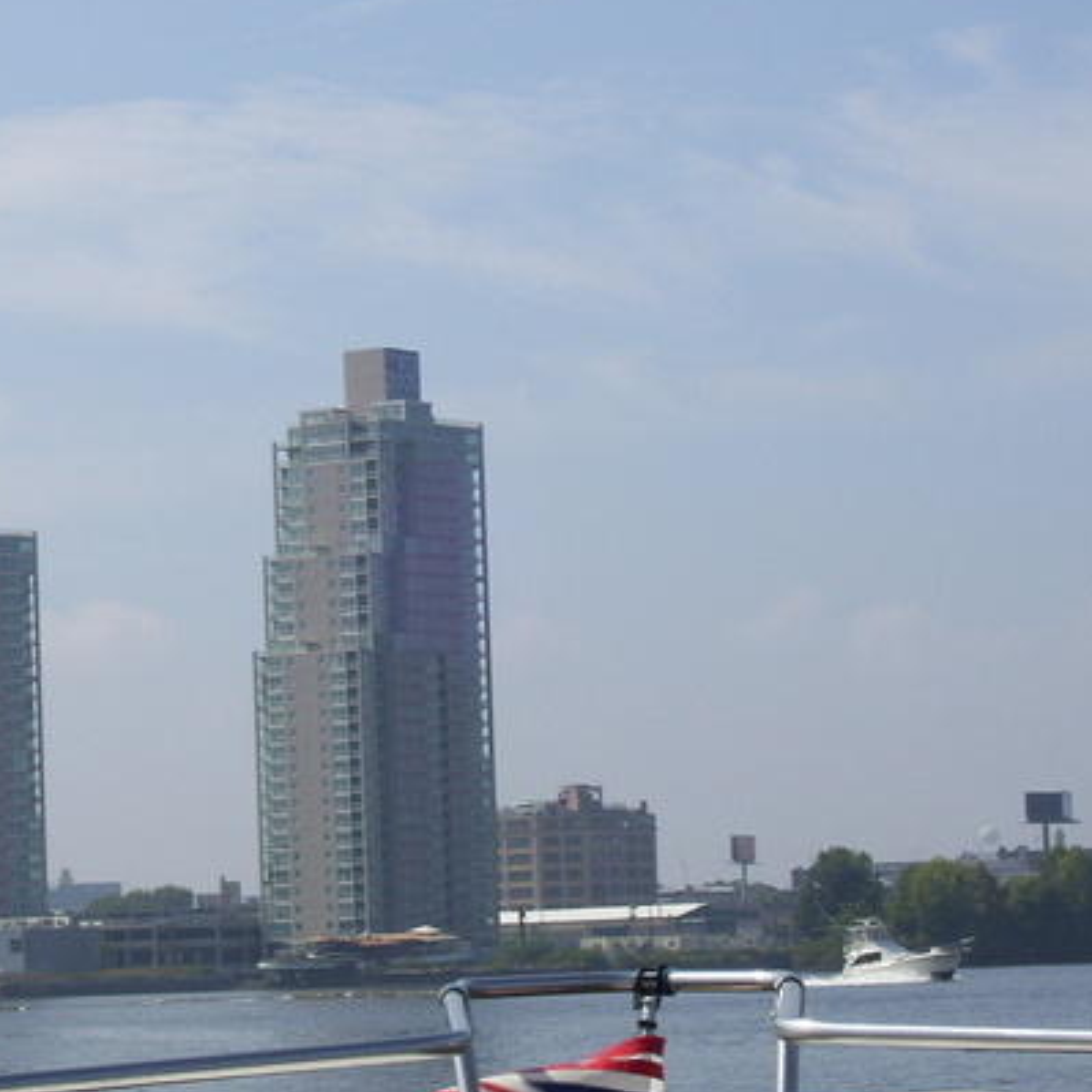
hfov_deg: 11.4
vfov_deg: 11.4
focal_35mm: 153
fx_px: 5461
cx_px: 449
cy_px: 553
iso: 80
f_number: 8
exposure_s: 1/400
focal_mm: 18
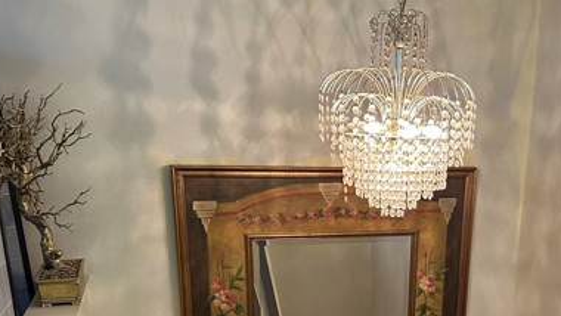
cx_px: 378
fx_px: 655
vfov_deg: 25.7
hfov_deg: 45.6
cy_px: 319
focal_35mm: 44
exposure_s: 1/40
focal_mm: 6.86
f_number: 1.78
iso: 640
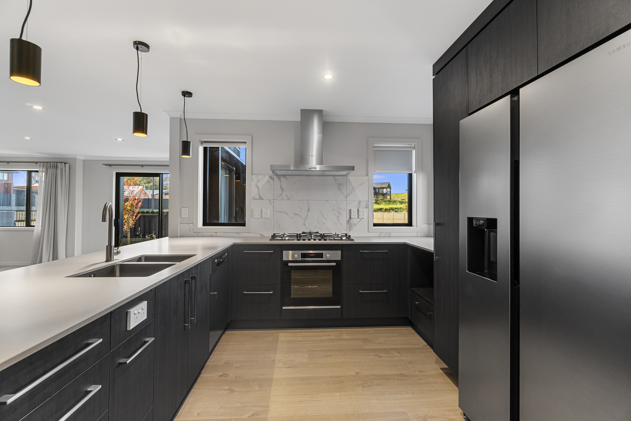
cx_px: 316
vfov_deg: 77.3
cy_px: 210
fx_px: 263
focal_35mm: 15
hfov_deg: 100.4
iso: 800
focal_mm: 10
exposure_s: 1/30
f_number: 4.5
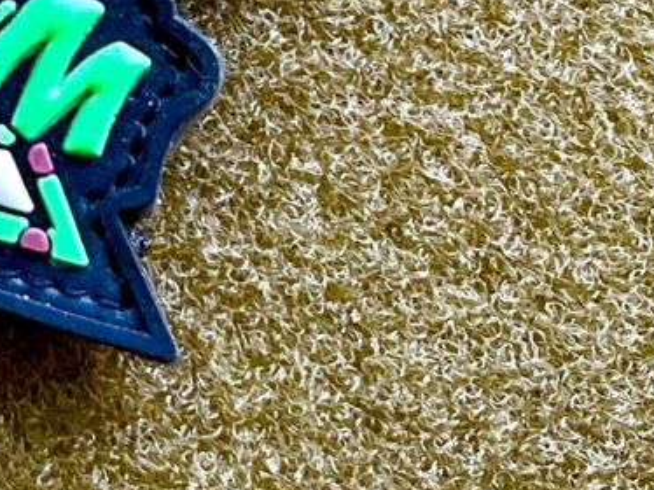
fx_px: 3361
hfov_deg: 10.6
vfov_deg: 8.2
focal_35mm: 178
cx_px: -390
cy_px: -182
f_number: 1.6
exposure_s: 1/108
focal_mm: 5.1
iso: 125
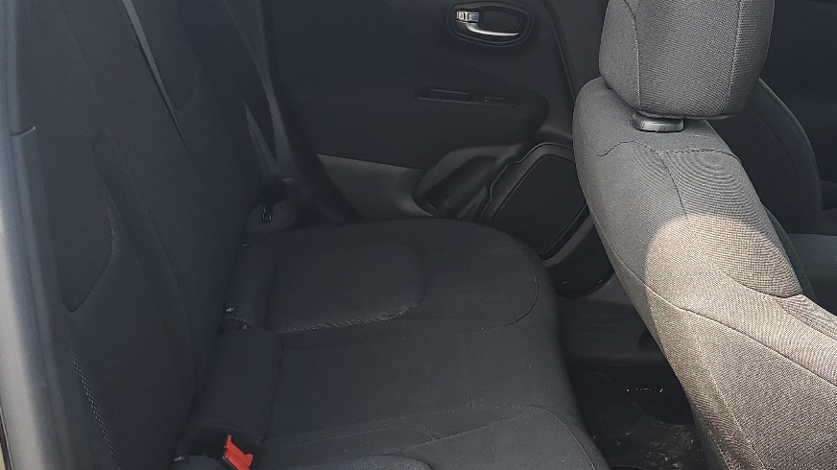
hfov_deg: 39.7
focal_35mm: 52
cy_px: 261
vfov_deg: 23.0
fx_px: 1154
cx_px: 511
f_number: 1.5
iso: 50
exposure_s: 1/233
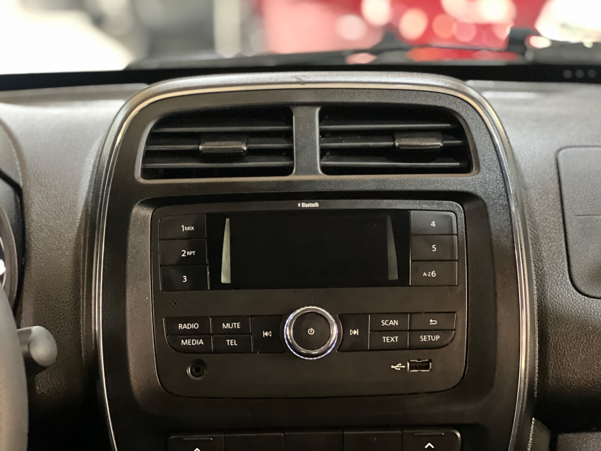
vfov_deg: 19.1
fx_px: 1337
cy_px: 226
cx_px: 300
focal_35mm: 77
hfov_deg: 25.3
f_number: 2.8
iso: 1250
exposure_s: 1/15
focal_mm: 9
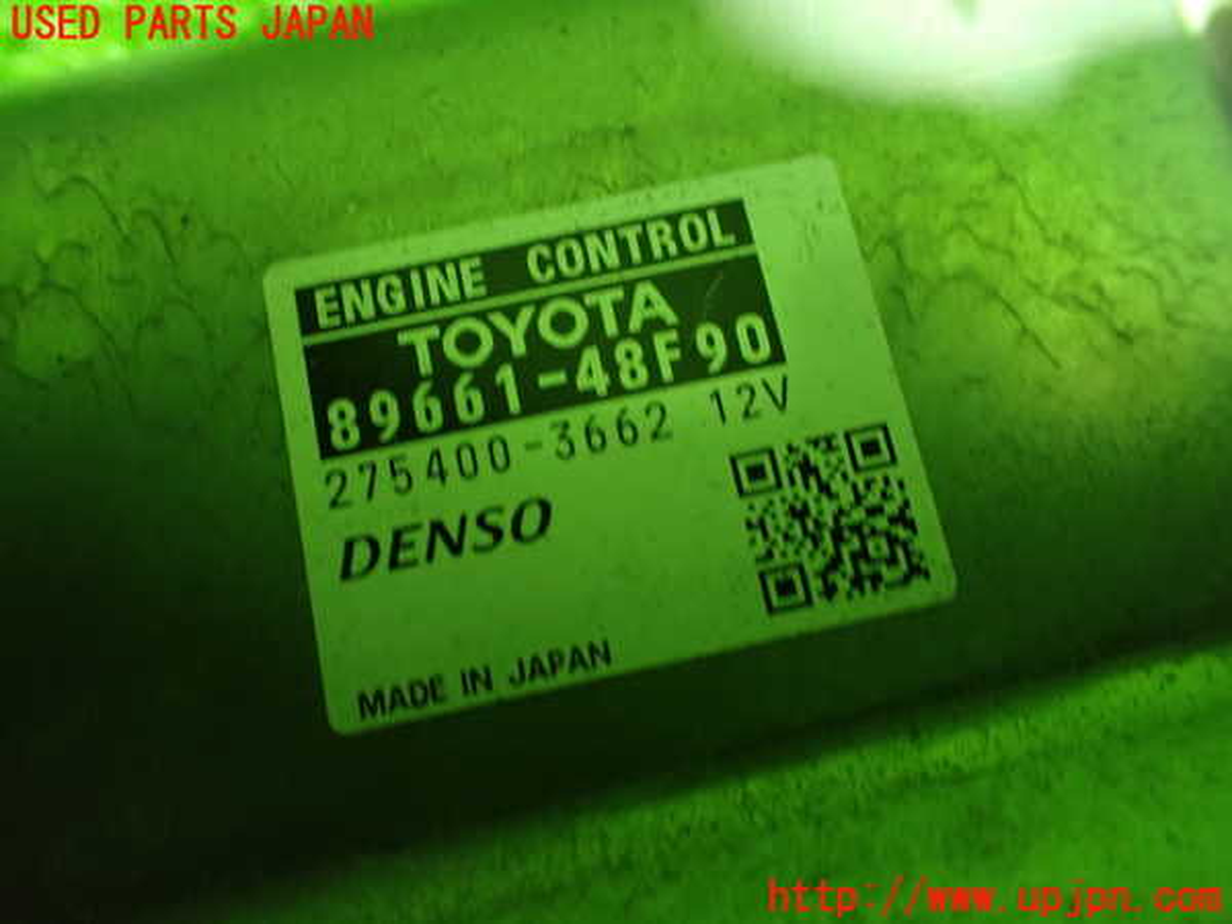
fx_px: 1068
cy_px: 462
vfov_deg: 46.8
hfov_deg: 60.0
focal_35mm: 30
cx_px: 616
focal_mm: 5.4
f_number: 2.3
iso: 1250
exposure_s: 1/30
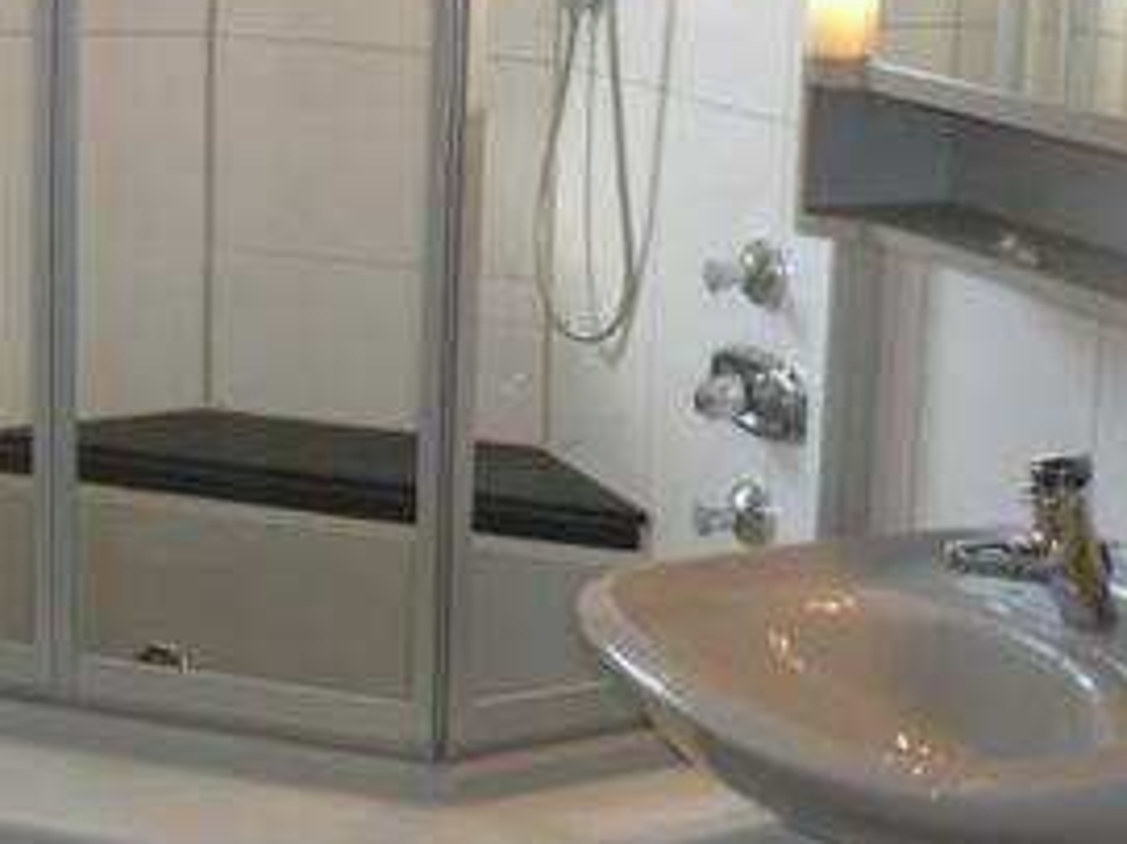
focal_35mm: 78
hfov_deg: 24.1
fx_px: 2538
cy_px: 191
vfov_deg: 18.7
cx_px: 1087
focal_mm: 6.3
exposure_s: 1/100
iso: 200
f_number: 3.1
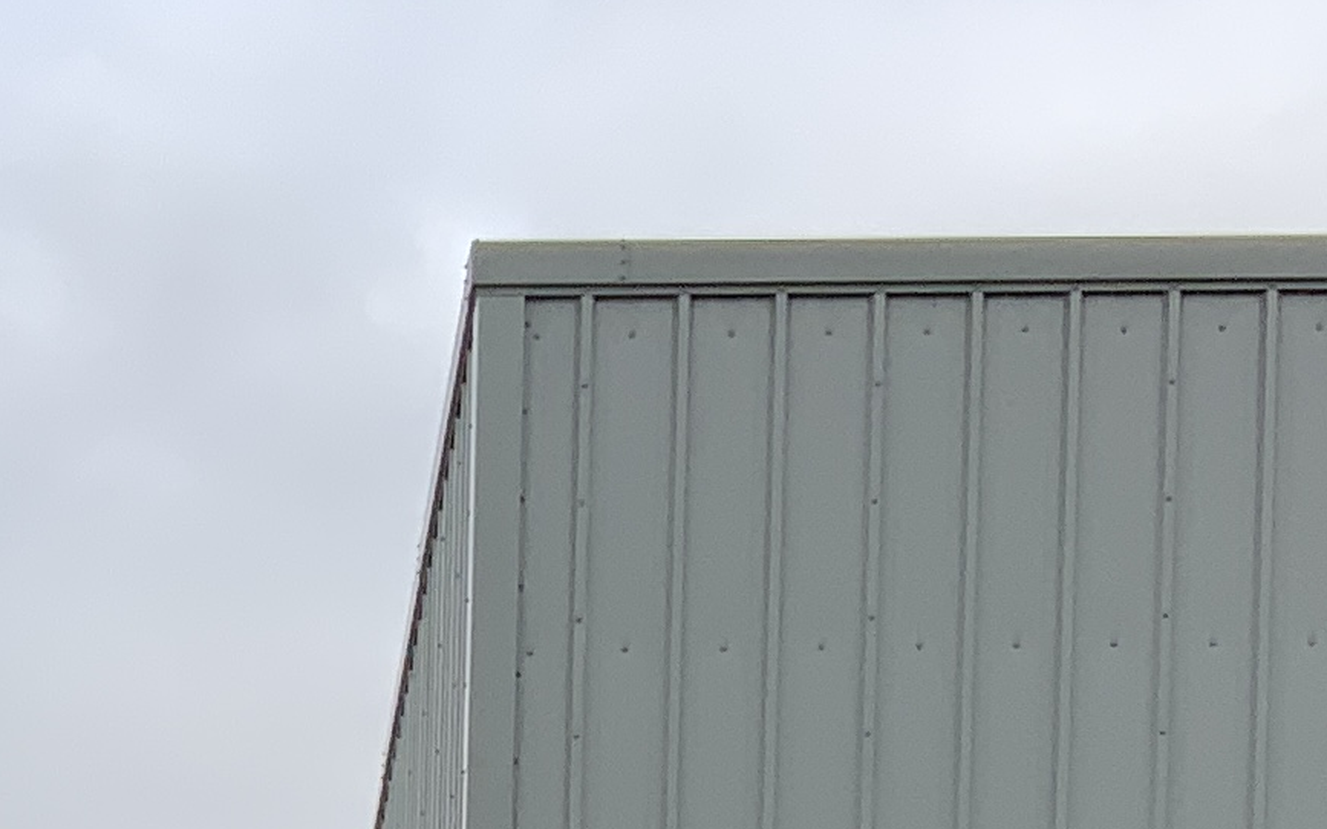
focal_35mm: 143
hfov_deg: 14.2
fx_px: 5172
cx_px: -185
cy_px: 2062
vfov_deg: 8.3
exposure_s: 1/816
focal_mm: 3
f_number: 1.8
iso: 16
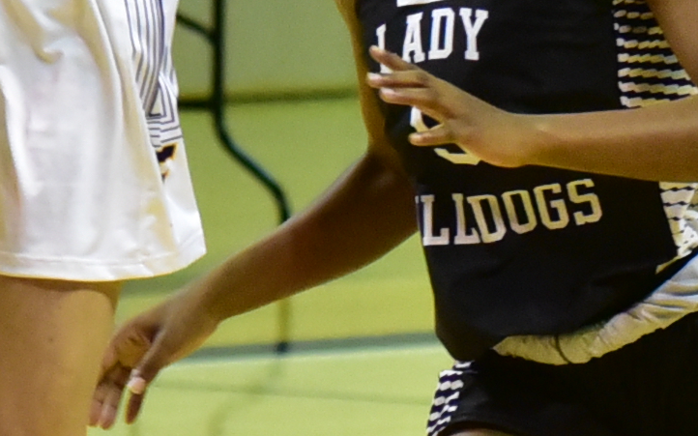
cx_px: 44
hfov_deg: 2.9
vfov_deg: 1.8
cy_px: 2
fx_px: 13561
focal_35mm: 713
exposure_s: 1/800
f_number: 5
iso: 8000
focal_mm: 112
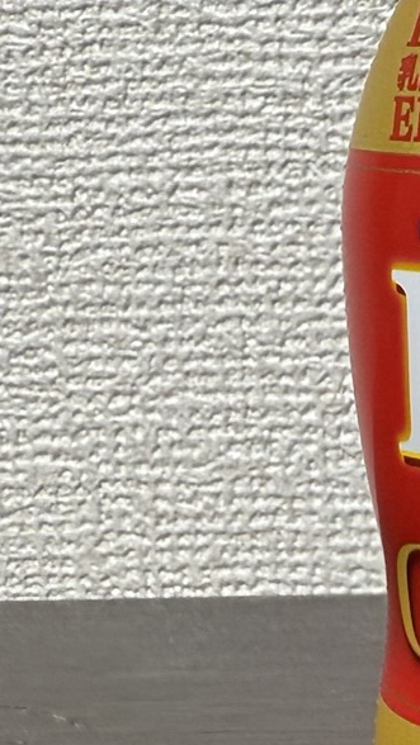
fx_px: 1761
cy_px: 338
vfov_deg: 23.9
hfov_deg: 11.6
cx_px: 959
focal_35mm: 89
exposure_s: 1/94
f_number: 2.2
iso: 80
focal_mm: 2.22
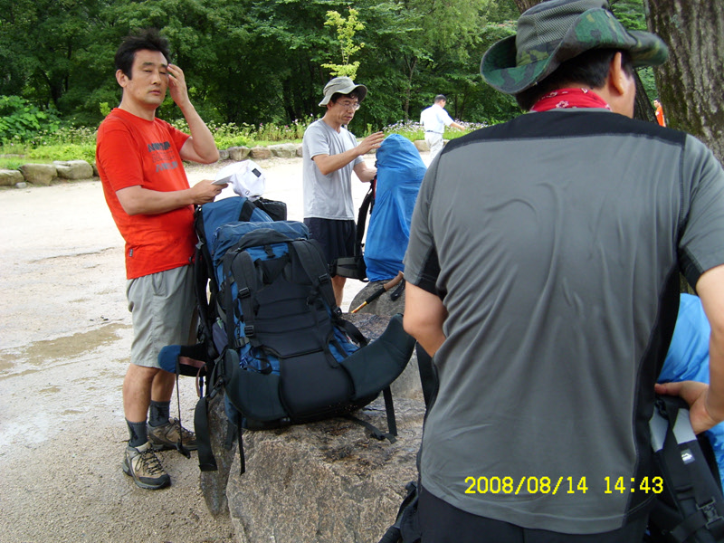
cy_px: 272
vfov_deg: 40.7
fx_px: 732
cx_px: 362
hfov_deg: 52.6
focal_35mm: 35
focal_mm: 5.8
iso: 50
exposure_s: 1/109
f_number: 2.8
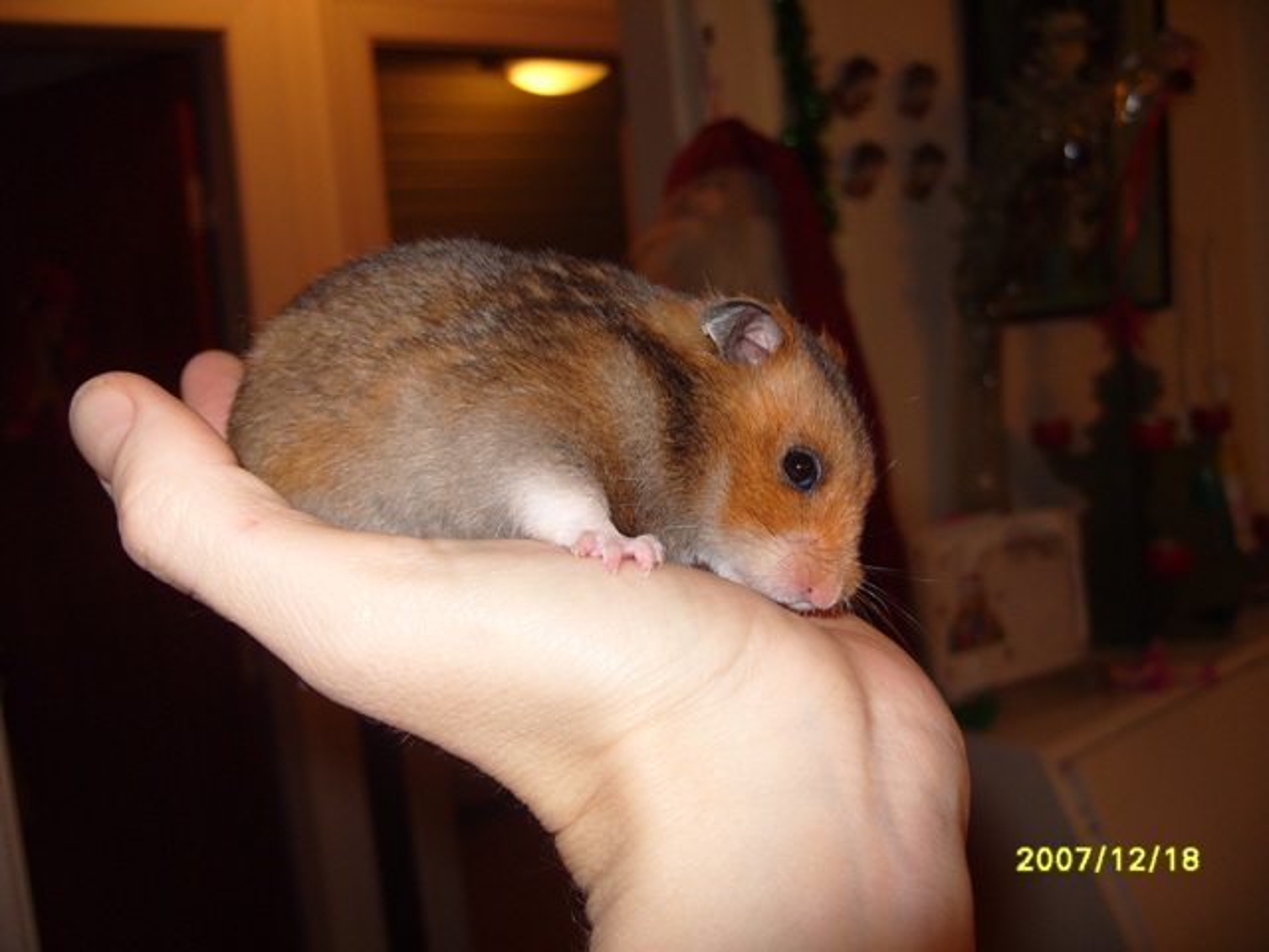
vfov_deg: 40.7
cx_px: 634
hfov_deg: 52.6
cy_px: 476
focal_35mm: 35
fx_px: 1283
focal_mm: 7.8
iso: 100
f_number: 2.8
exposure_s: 1/45
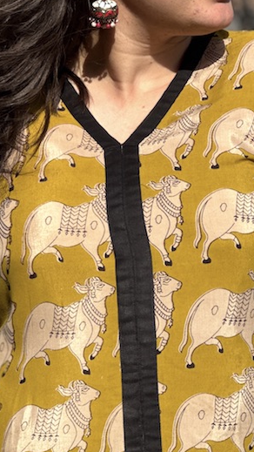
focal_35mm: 161
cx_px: 99
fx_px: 1927
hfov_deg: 7.5
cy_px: 213
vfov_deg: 13.4
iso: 25
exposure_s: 1/943
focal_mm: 9
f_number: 2.8
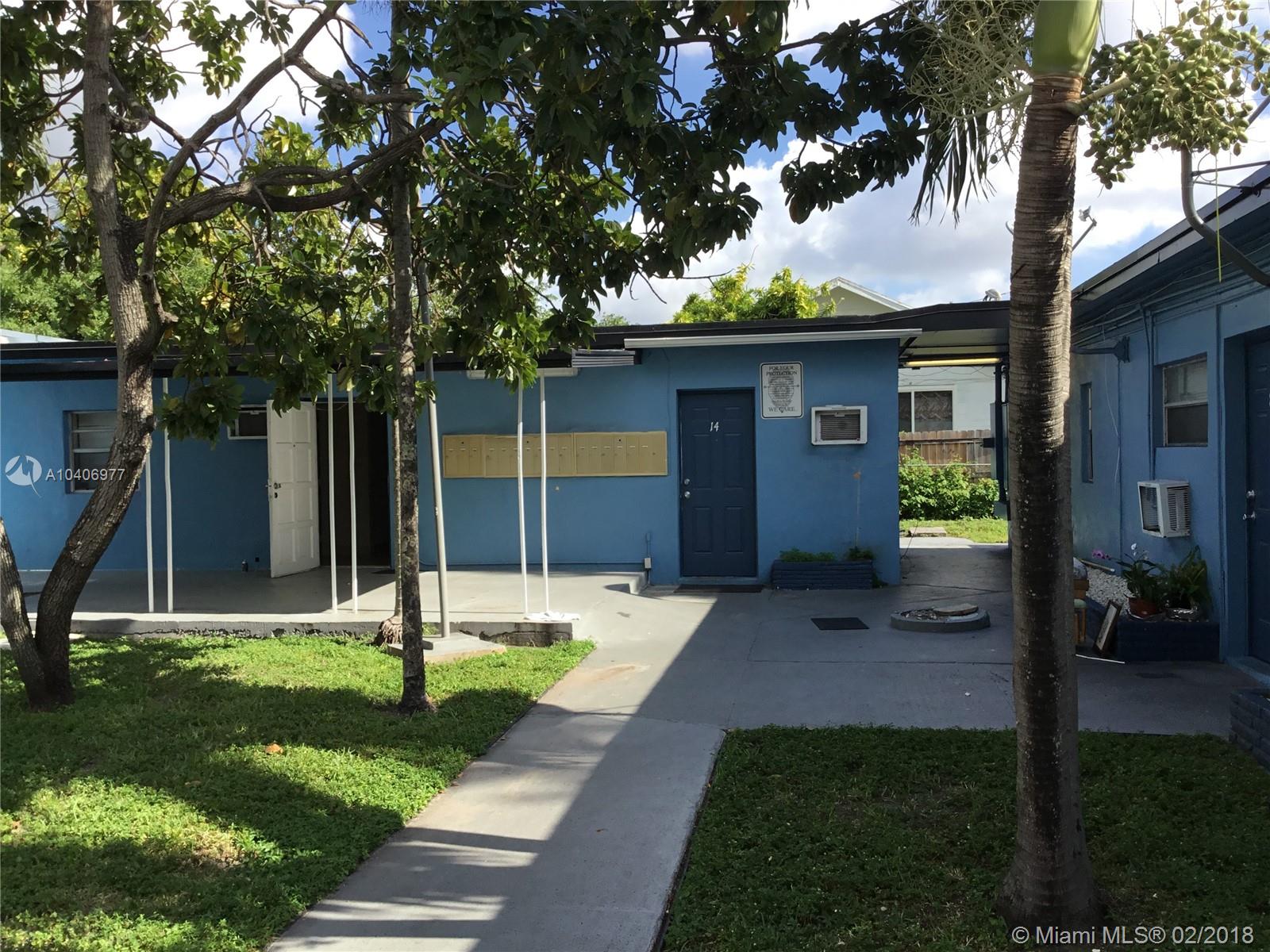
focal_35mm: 31
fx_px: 1137
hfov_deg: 58.4
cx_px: 635
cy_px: 476
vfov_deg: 45.4
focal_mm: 3.3
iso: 25
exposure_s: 1/668
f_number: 2.4
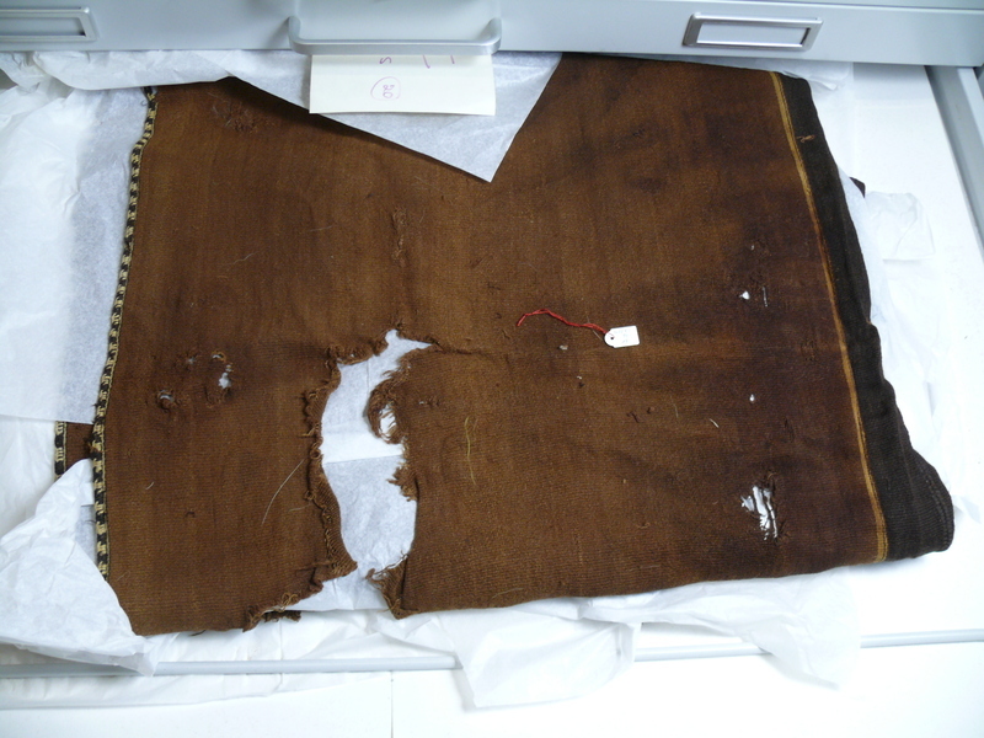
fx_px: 995
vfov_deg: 40.7
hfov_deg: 52.6
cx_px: 492
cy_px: 369
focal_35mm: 35
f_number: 2.8
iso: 160
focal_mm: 7.4
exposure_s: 1/30
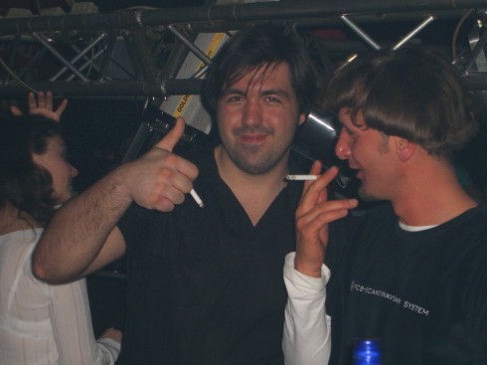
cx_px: 244
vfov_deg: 15.1
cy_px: 193
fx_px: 1378
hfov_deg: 20.0
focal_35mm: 98
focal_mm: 16.6
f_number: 4.4
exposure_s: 1/60
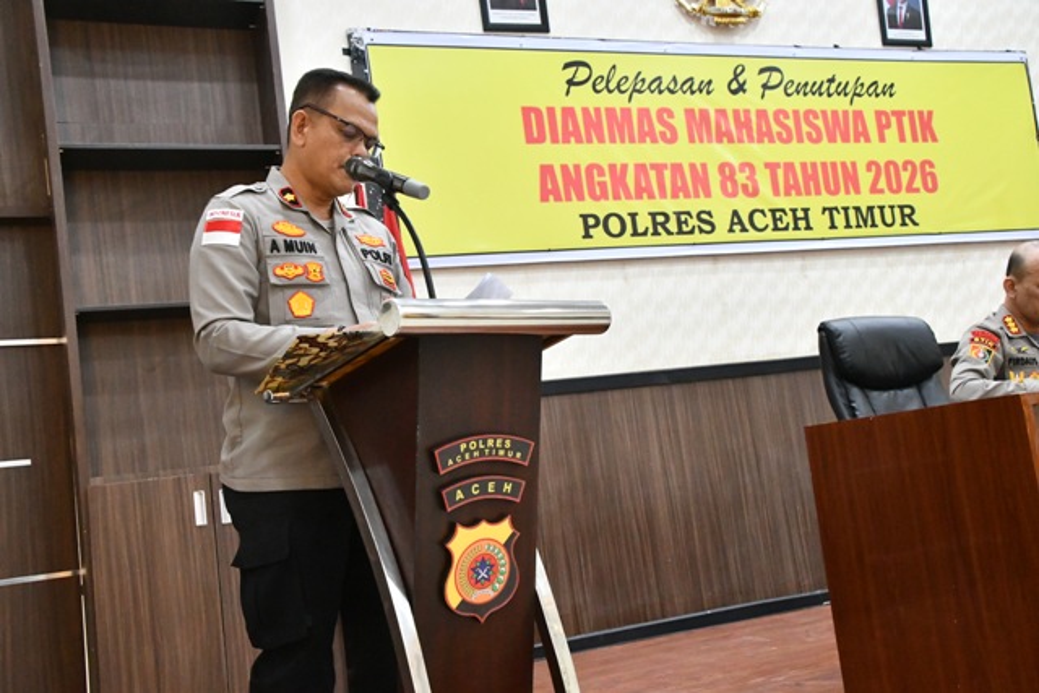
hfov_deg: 49.5
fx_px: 1126
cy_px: 346
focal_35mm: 39
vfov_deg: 34.2
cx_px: 520
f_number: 9
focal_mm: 26
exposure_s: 1/100
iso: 6400
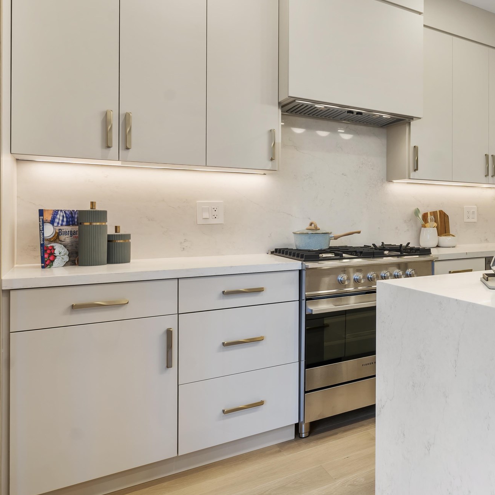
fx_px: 453
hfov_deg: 44.9
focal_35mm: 28
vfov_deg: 57.3
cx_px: 533
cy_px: 243
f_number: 9
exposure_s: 1/1.25
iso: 100
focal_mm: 14
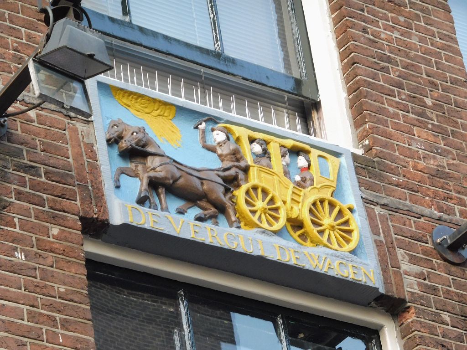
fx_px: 2374
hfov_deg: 11.2
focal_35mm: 176
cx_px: 234
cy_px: 175
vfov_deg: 8.4
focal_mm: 31.3
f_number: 5.4
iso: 400
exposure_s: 1/80
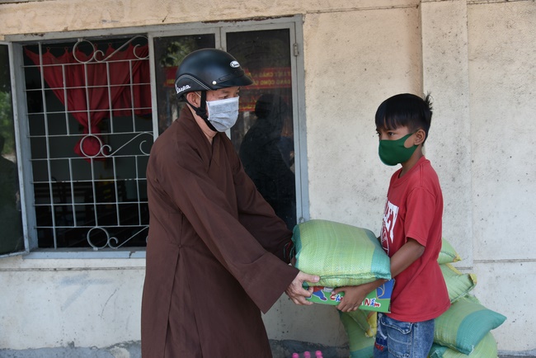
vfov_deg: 38.9
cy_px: 179
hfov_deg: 55.8
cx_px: 268
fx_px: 506
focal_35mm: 34
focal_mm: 34
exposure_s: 1/80
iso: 200
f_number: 4.5
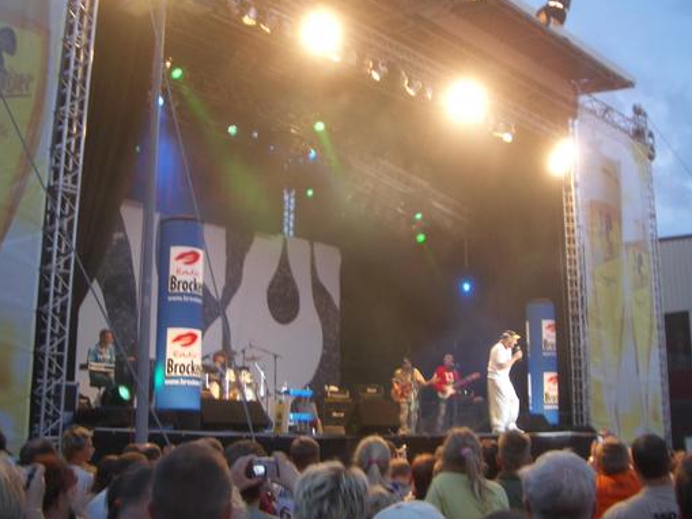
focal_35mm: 44
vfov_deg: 32.9
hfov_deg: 42.9
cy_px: 231
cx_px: 345
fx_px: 880
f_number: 2.6
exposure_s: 1/8
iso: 50
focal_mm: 5.8
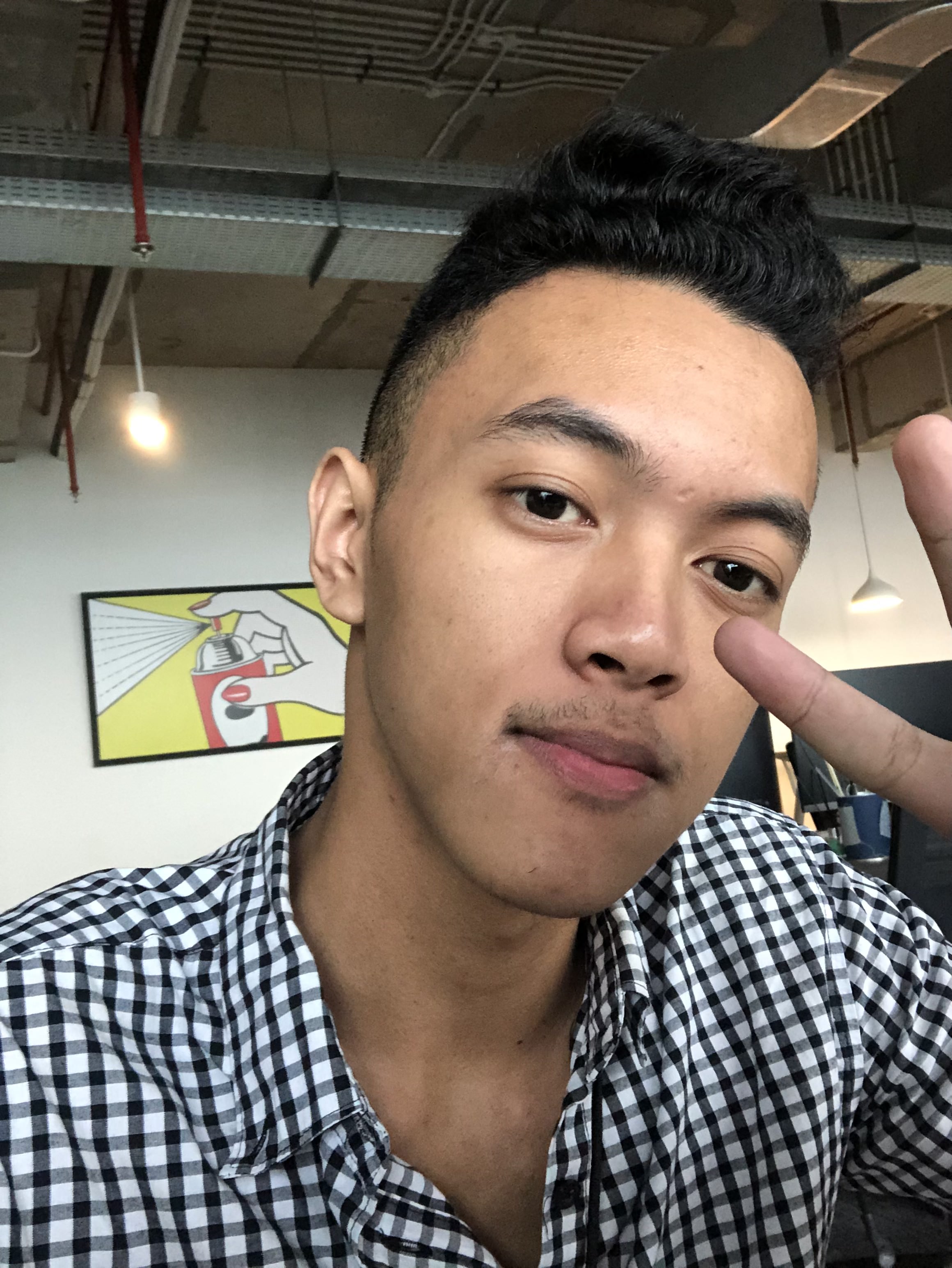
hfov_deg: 44.2
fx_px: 1172
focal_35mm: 32
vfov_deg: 56.8
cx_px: 476
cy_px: 634
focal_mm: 2.87
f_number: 2.2
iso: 320
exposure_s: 1/40
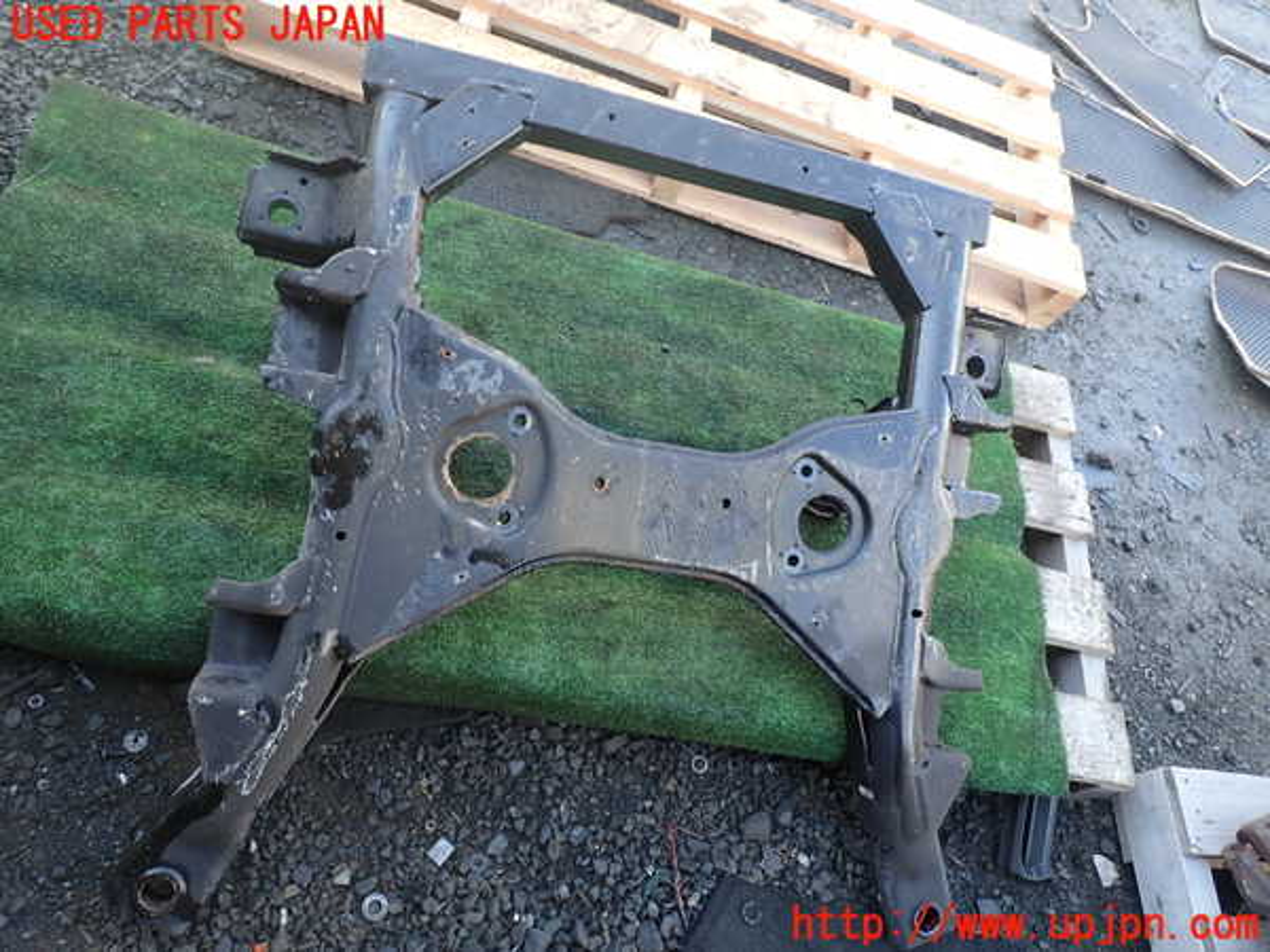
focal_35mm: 25
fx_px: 917
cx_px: 635
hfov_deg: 69.4
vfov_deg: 54.9
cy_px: 476
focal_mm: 4.5
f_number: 2.8
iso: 100
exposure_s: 1/80
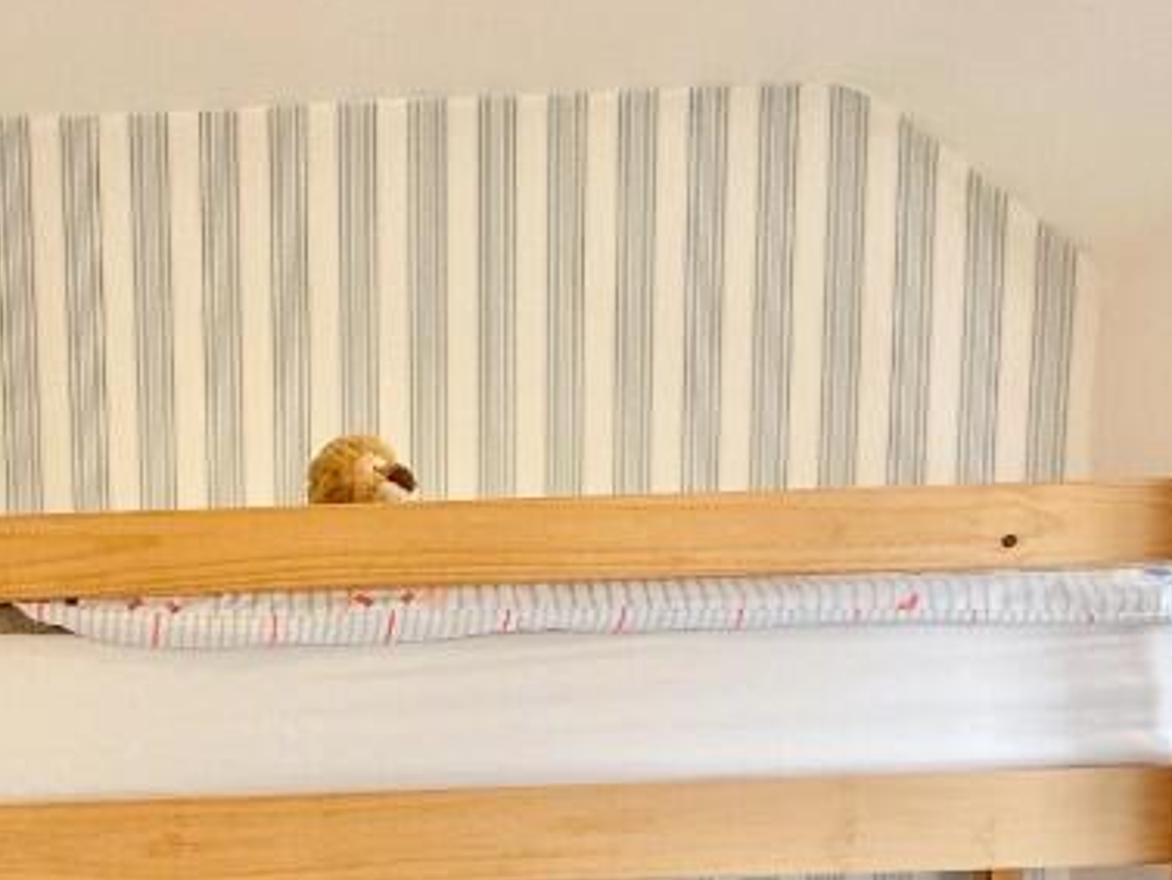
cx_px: 149
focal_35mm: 38
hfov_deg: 45.1
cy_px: 983
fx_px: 1287
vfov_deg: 32.8
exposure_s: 1/100
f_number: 2.2
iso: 160
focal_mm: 2.22
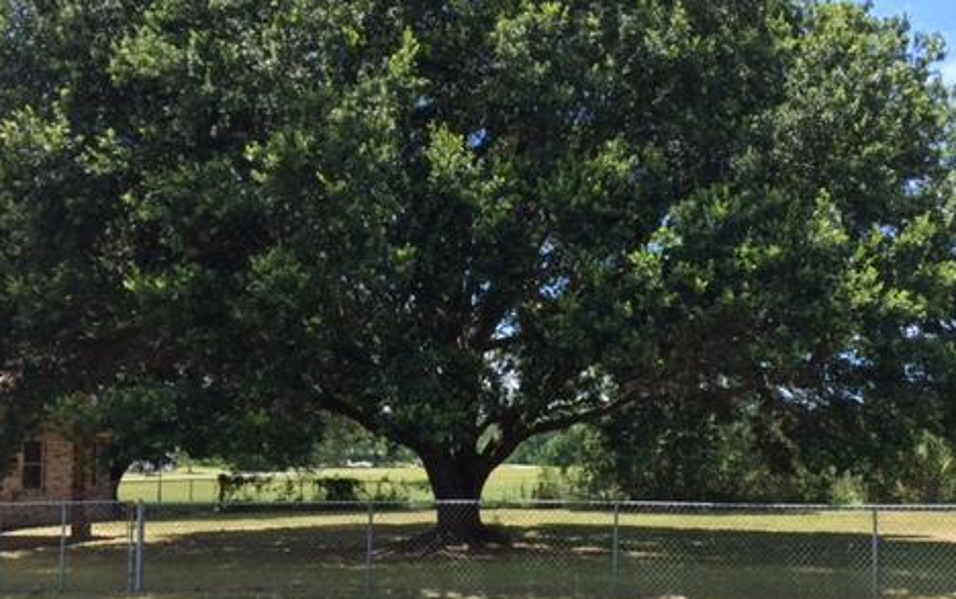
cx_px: 603
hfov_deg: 46.7
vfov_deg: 30.4
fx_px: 1095
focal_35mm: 42
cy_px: 390
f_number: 2.2
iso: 32
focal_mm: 4.15
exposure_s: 1/879
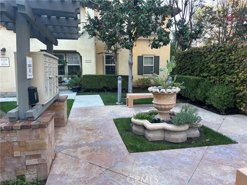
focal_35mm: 26
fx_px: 186
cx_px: 124
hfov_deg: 67.3
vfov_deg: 53.1
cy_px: 92
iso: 50
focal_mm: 5.7
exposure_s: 1/121
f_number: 1.5
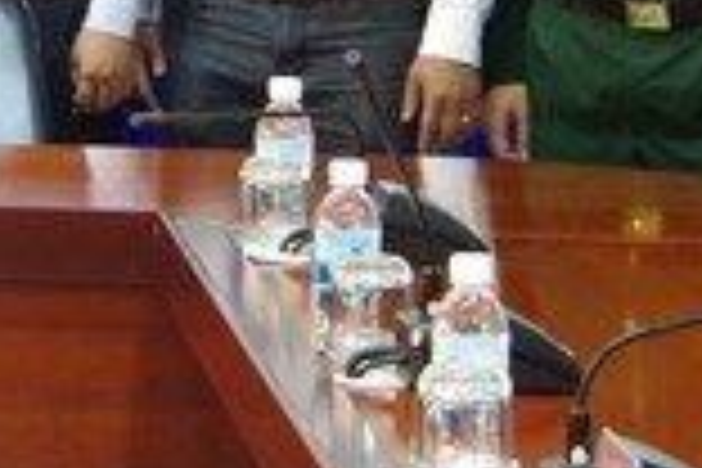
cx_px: -450
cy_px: -428
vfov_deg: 6.1
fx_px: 4309
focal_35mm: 221
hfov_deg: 9.0
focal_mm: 36
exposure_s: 1/6
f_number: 5.6
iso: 800
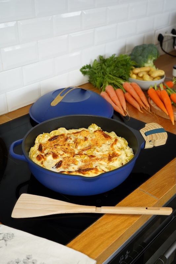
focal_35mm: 39
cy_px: 132
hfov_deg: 34.2
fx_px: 286
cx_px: 88
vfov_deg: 49.6
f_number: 5
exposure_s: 1/160
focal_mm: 39
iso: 800
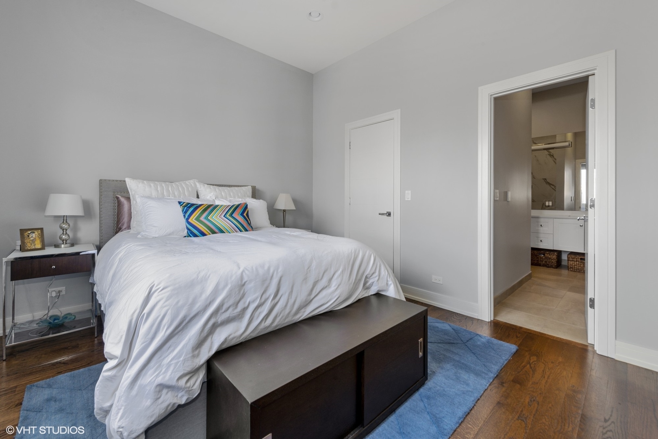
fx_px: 274
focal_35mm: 15
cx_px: 329
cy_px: 220
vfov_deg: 77.3
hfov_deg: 100.4
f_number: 9
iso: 100
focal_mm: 15
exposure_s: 1/2
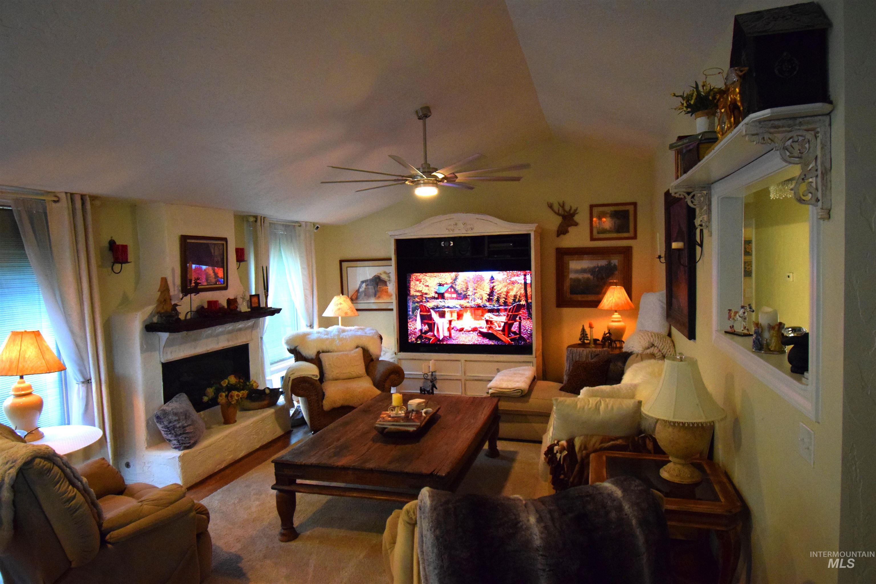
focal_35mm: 21
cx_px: 438
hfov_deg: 81.2
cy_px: 292
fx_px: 511
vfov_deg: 59.5
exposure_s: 1/60
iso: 6400
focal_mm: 14
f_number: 5
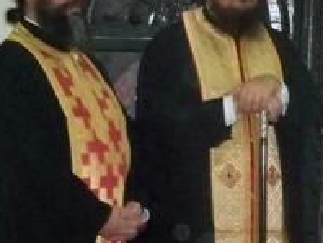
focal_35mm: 181
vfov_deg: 8.2
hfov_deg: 10.6
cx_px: 436
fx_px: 1691
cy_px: 108
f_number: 3.5
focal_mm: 6.2
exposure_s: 1/30
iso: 320
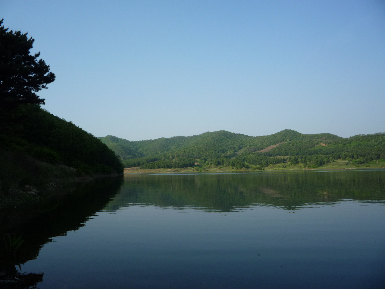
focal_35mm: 30
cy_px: 144
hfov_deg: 60.0
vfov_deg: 46.8
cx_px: 192
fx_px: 334
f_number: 4.5
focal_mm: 5.2
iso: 100
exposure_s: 1/400
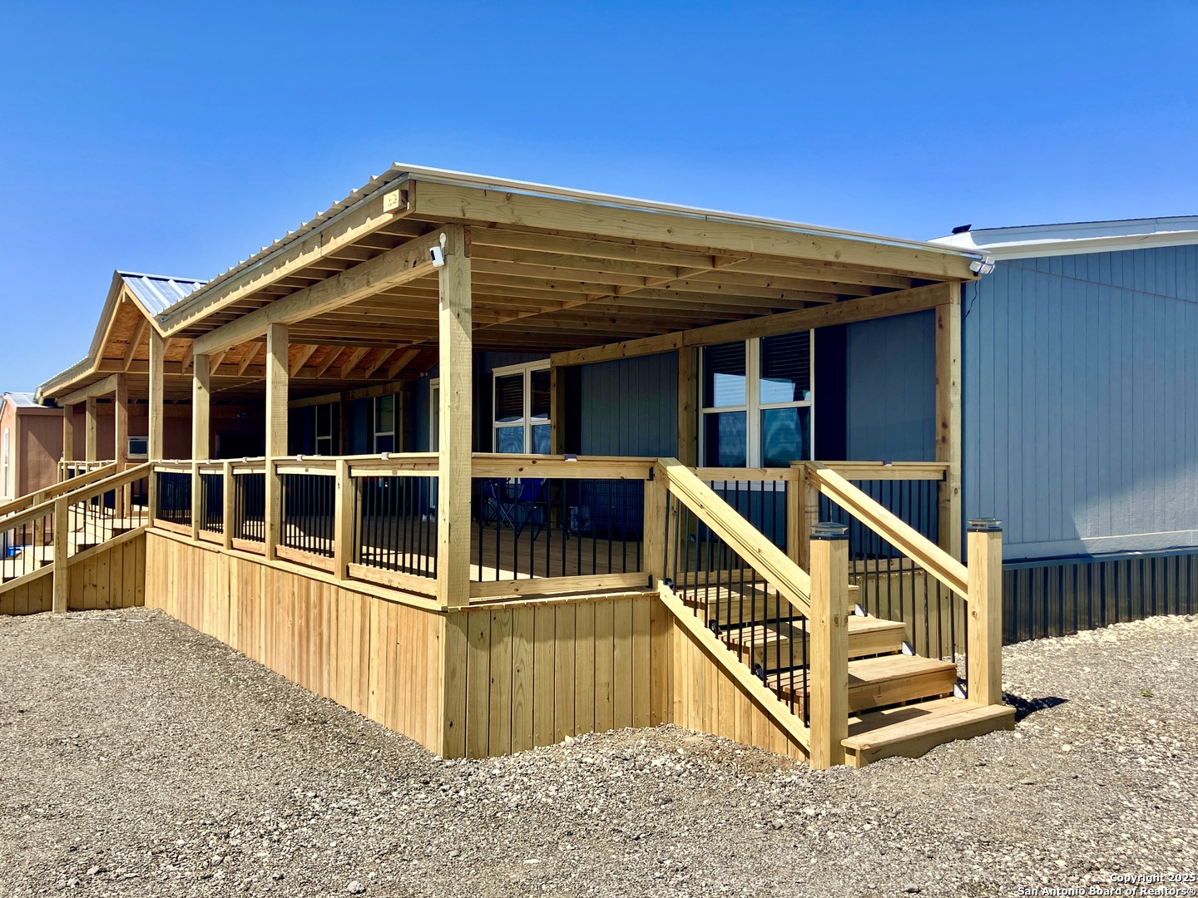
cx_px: 599
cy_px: 449
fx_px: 969
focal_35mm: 28
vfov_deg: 49.7
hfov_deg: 63.4
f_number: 1.8
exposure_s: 1/1350
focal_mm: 3.99
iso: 32
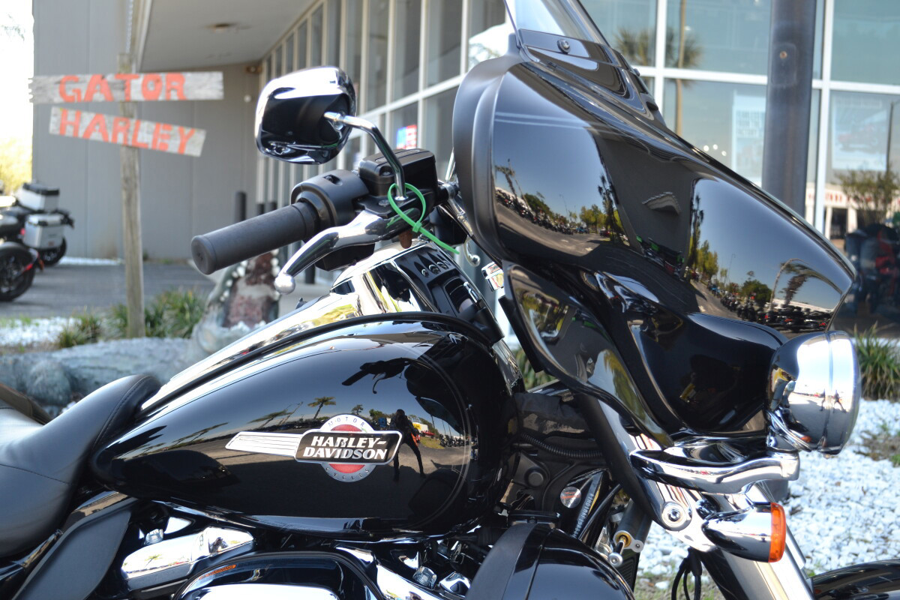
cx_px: 450
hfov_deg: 41.1
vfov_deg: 28.1
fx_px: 1200
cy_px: 300
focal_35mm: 48
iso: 280
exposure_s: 1/125
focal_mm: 32
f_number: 5.6
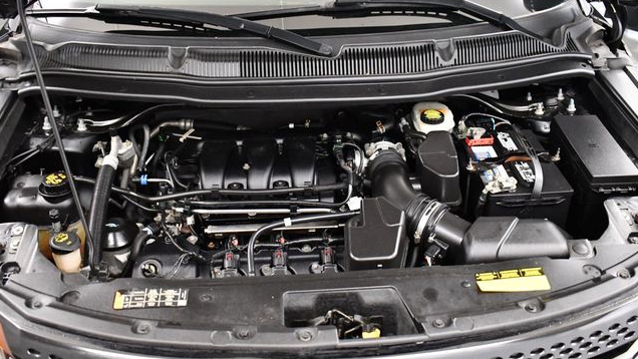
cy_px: 180
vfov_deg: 31.2
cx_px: 319
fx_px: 643
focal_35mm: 38
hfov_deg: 52.8
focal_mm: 18
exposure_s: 1/60
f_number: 3.5
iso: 3200
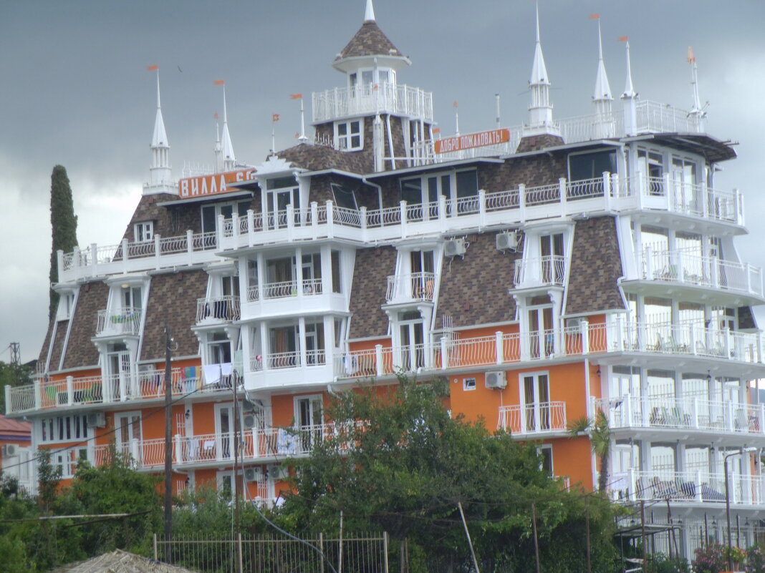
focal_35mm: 129
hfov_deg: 15.3
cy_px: 286
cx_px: 382
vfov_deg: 11.5
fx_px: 2851
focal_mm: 23.5
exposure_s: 1/125
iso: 100
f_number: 6.5
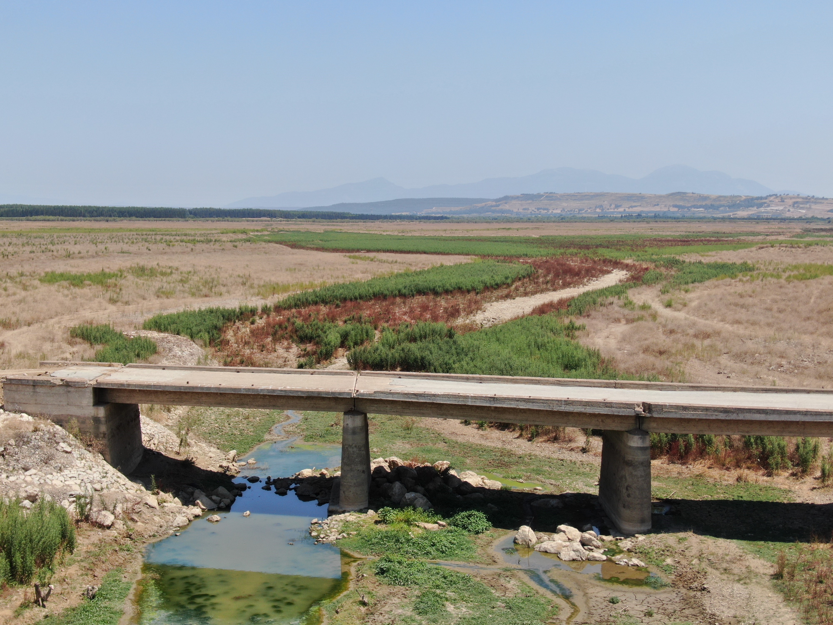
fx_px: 1155
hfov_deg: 39.7
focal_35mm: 48
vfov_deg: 30.3
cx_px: 416
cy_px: 312
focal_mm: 8.6
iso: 100
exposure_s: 1/800
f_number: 3.8
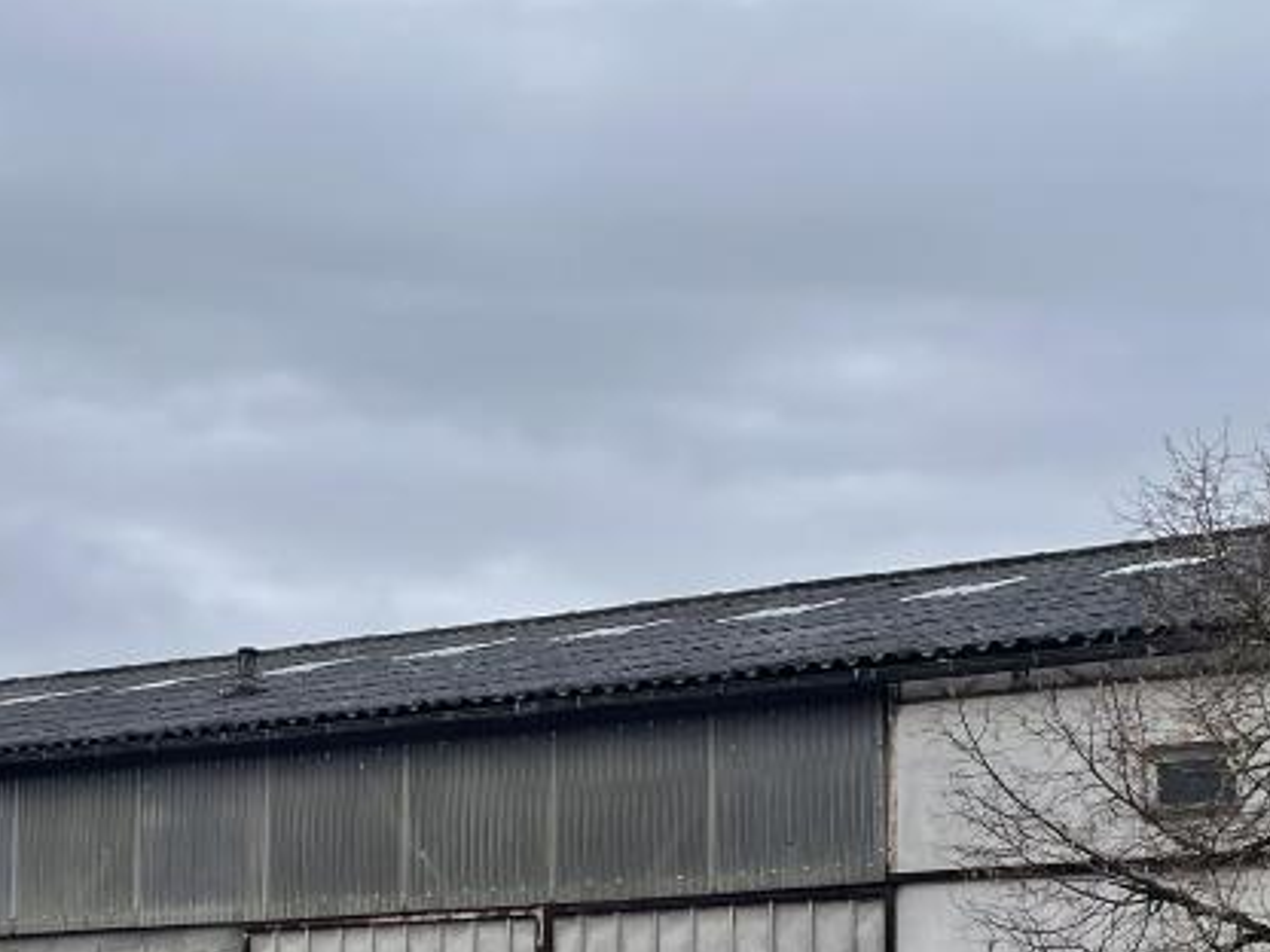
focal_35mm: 80
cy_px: 1013
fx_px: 2935
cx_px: 116
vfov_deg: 17.9
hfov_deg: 23.7
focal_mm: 4.2
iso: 32
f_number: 1.6
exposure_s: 1/600
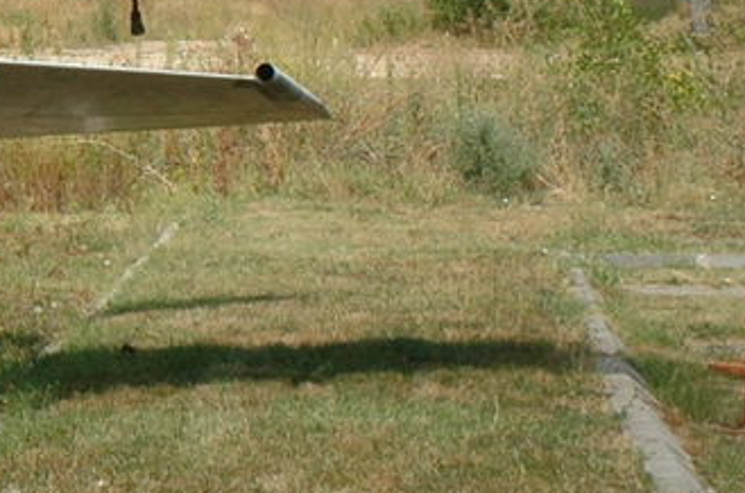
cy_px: -116
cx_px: -1010
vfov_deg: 5.3
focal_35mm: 255
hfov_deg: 7.6
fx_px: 5276
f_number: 10
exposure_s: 1/400
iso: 200
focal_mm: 35
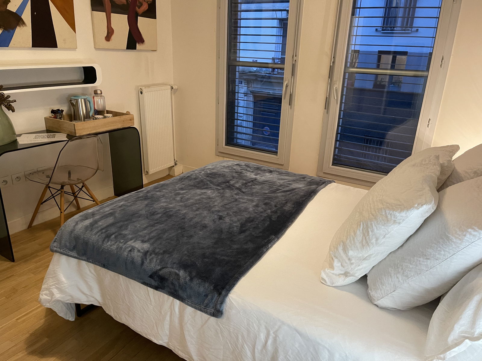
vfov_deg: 54.9
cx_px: 241
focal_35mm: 25
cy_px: 180
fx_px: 348
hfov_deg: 69.4
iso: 400
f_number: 1.6
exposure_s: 1/50
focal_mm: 5.1
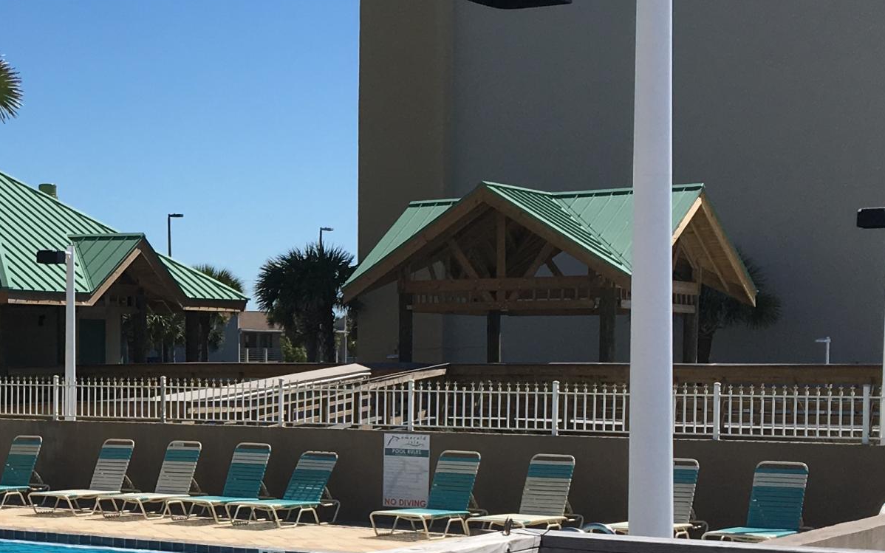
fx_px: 1857
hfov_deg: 25.3
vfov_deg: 16.9
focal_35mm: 77
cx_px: -30
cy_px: 405
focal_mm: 4.15
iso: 25
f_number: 2.2
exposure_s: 1/2481
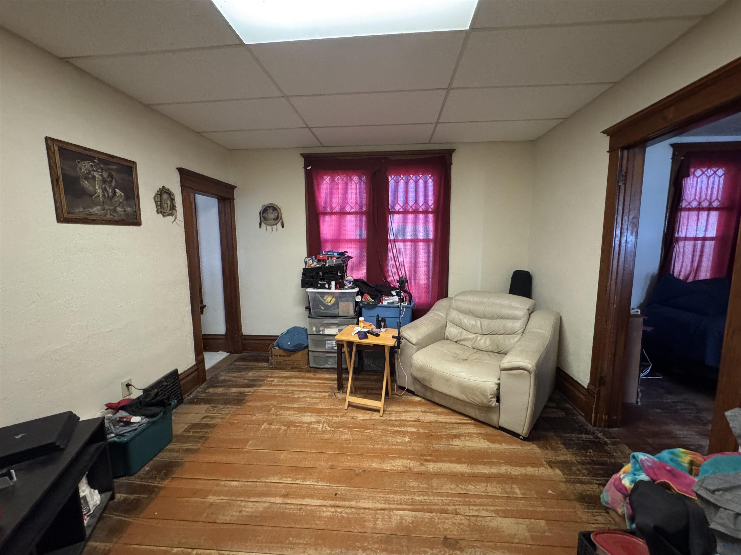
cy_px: 278
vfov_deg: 85.7
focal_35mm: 14
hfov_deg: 102.1
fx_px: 300
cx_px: 370
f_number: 2.2
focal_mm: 2.22
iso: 1250
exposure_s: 1/60
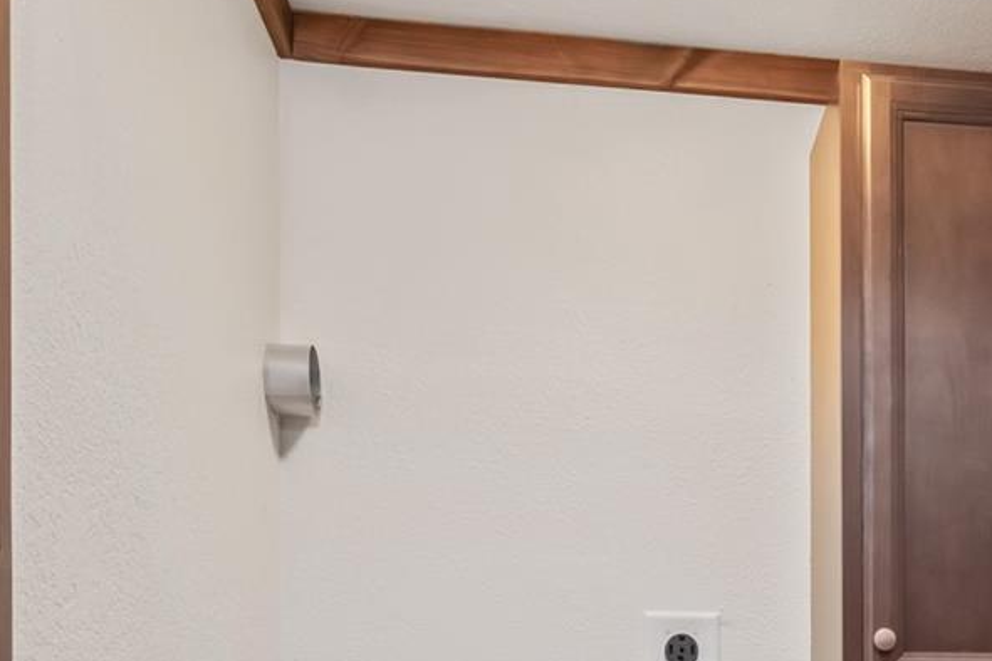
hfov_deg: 40.3
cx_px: 804
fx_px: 1286
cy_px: 735
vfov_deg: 26.5
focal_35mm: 47
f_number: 9
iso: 250
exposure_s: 1/1.67
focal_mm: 11.5
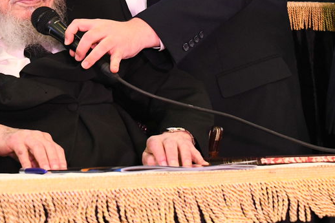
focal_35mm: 119
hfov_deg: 16.9
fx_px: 1107
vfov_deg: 11.4
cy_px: -7
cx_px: 15
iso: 4000
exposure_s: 1/125
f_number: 5.6
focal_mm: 44
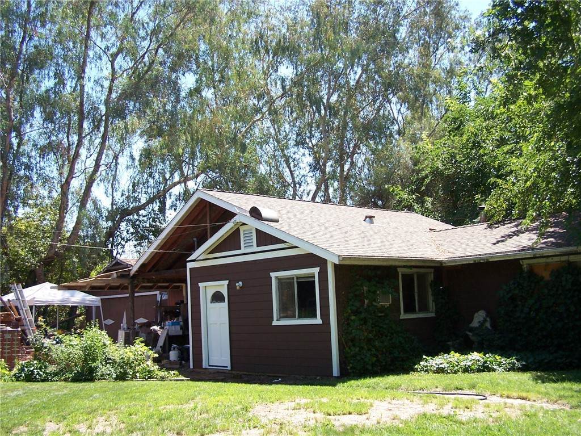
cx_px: 290
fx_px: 638
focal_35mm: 38
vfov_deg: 37.7
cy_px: 218
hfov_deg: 49.0
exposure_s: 1/320
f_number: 2.8
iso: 80
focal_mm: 6.3
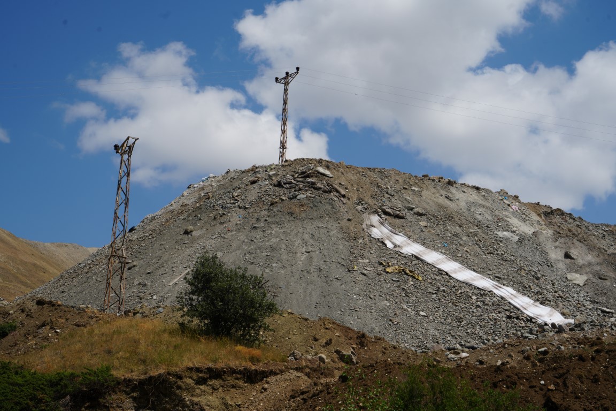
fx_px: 1198
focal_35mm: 70
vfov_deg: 19.5
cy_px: 206
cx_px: 308
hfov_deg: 28.8
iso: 100
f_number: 9.5
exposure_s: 1/350
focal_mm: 70
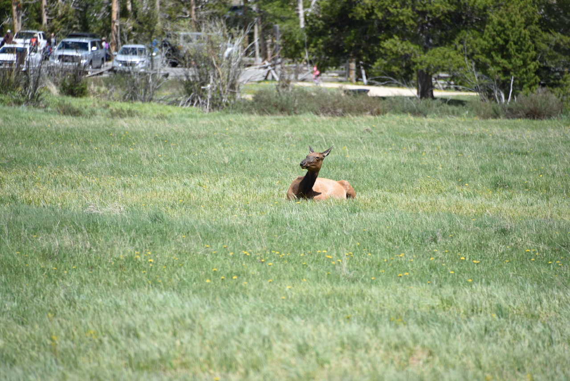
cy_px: 190
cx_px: 285
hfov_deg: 6.9
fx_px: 4751
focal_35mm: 300
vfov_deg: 4.6
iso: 220
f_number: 5.6
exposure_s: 1/640
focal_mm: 300
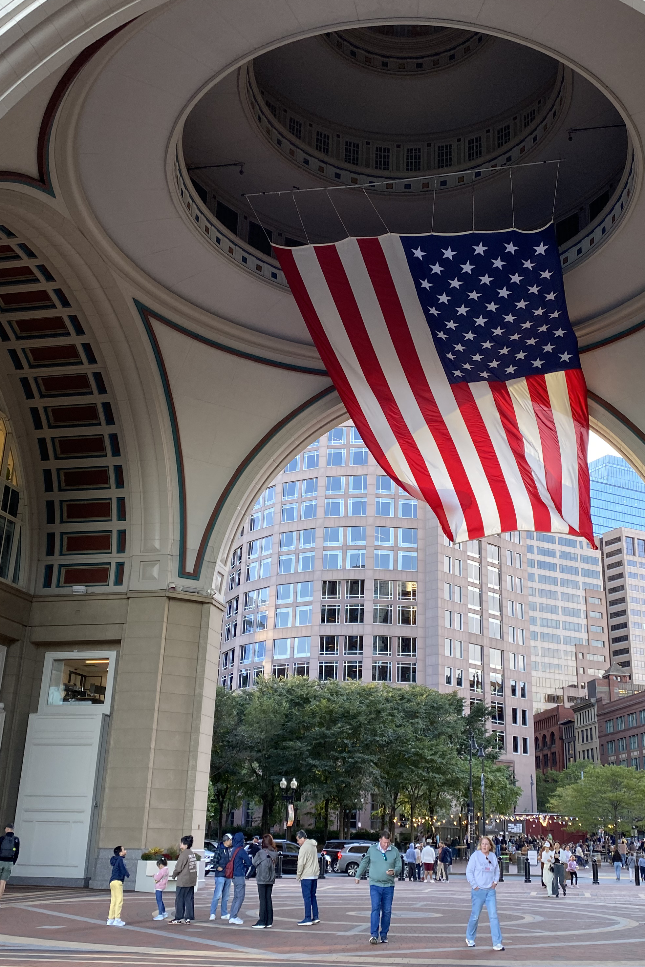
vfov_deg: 51.9
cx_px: 375
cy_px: 476
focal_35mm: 37
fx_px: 994
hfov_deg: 35.9
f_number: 1.8
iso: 64
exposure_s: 1/121
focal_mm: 4.25
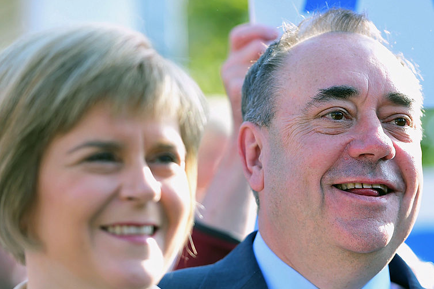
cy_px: 194
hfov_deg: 9.8
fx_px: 2543
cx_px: 235
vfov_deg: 6.5
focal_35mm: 211
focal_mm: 155
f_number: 4
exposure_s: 1/1000
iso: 400
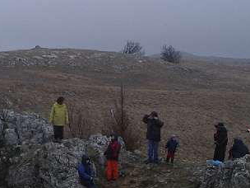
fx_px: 722
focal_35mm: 100
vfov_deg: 14.8
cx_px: 35
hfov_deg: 19.4
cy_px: 101
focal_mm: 5.8
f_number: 4.8
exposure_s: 1/80
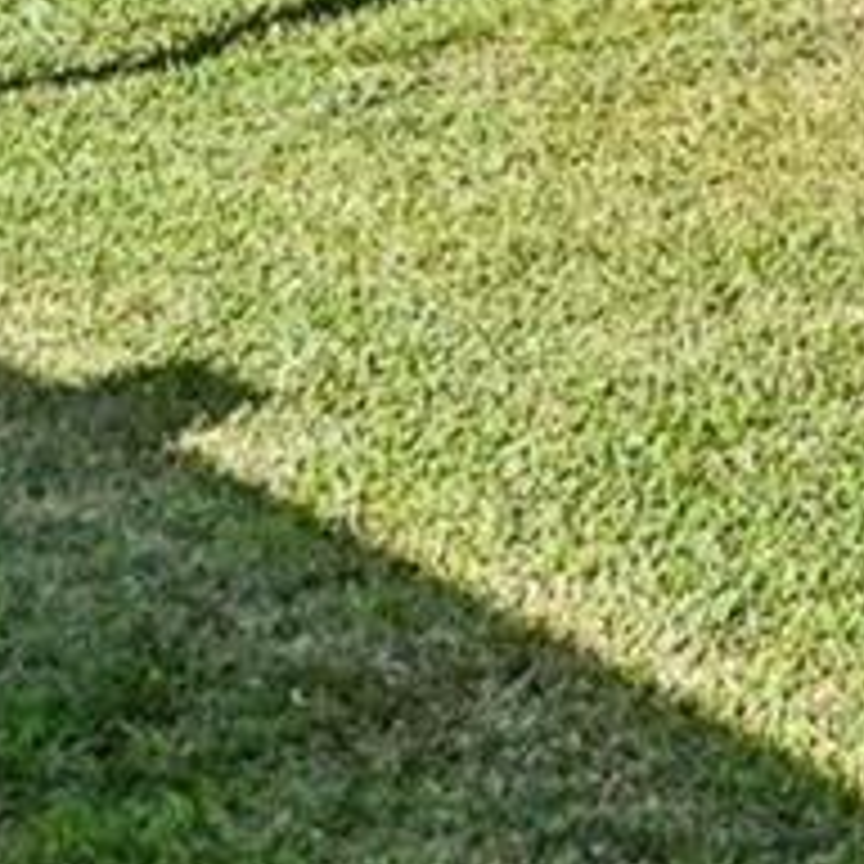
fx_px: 2796
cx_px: 3478
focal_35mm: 99
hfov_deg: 8.1
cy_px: -662
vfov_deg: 15.3
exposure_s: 1/1000
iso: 400
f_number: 8
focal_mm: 14
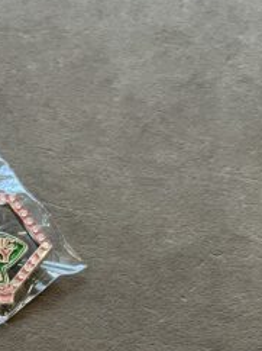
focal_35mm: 86
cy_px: 444
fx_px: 869
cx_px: -38
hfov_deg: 16.5
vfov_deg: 20.9
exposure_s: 1/60
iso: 160
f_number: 1.5
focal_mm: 5.7
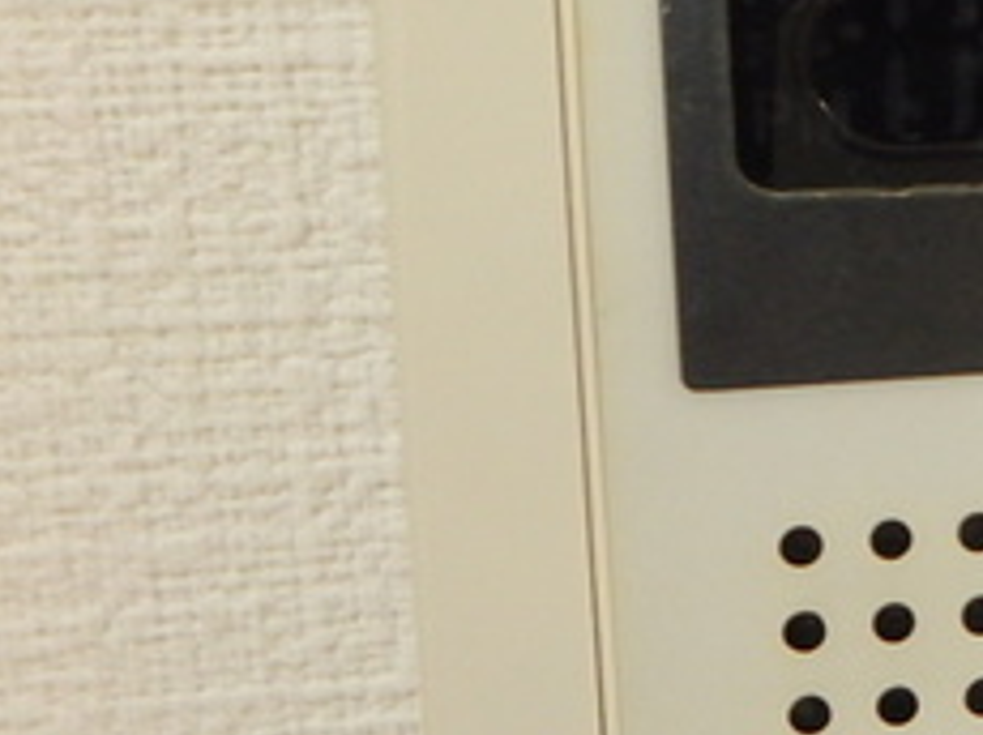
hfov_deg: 25.2
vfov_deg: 22.7
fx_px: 1816
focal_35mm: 64
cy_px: 182
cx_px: 1351
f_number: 3.5
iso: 250
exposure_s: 1/30
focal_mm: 3.7
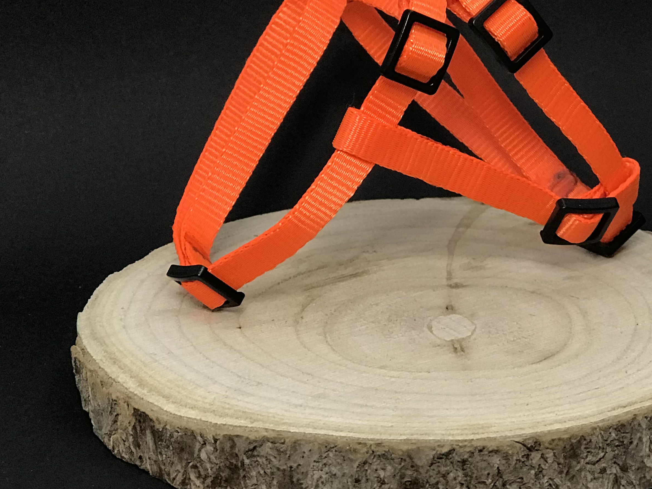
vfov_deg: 15.2
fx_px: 1827
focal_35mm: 97
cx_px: 429
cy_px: 125
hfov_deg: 20.2
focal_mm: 6.6
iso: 160
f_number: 2.8
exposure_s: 1/50
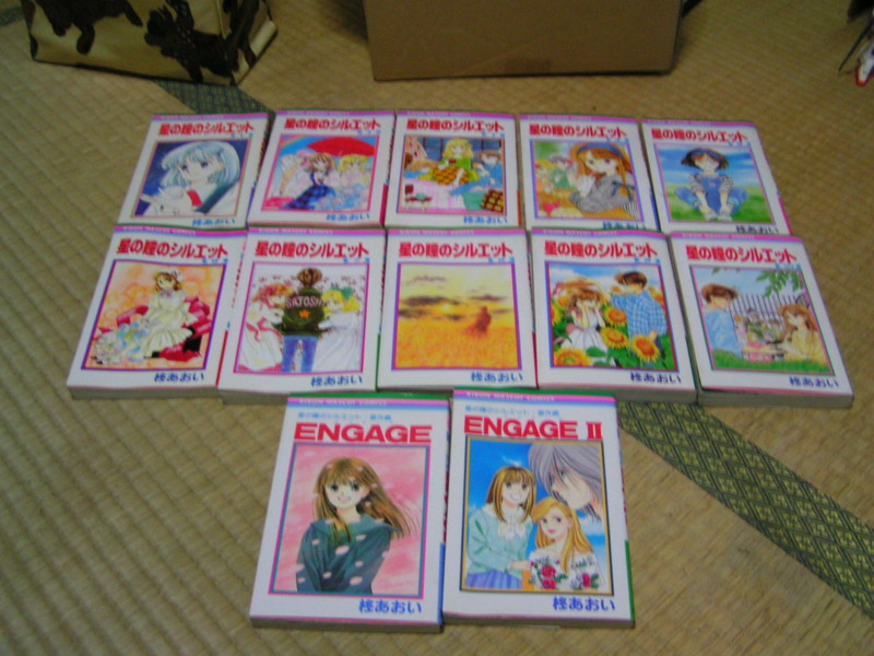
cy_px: 328
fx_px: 959
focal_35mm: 38
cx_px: 437
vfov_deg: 37.7
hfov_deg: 49.0
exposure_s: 1/15
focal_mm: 5.8
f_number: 2.8
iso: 200
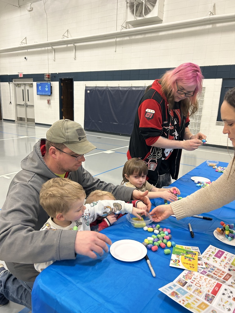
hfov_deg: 53.1
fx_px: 235
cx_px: 118
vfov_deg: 67.3
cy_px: 156
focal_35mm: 26
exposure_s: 1/60
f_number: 1.5
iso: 125
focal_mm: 5.7
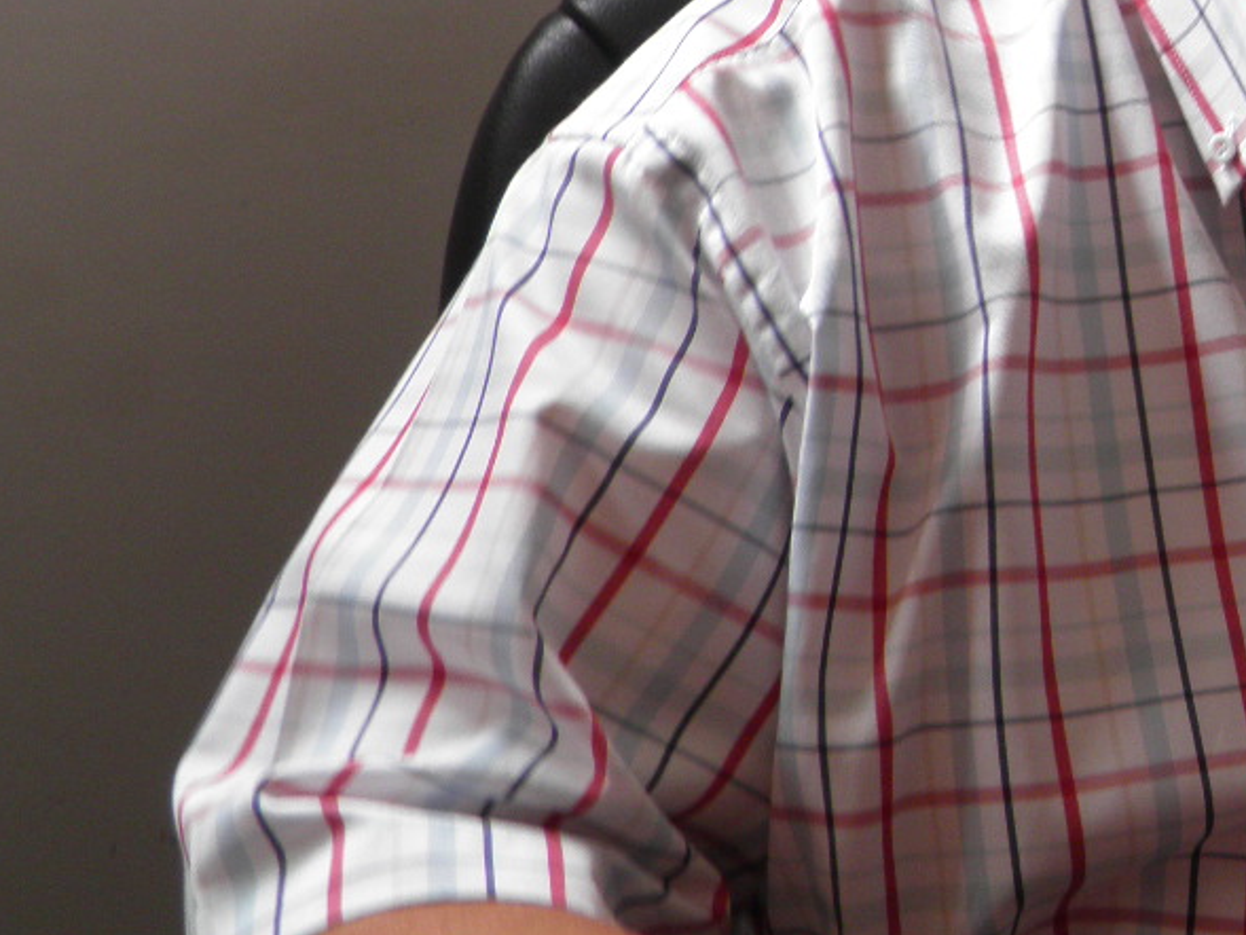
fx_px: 2736
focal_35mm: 76
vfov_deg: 18.8
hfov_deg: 23.4
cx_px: 1504
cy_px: -38
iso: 50
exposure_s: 1/30
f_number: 2.8
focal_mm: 4.9
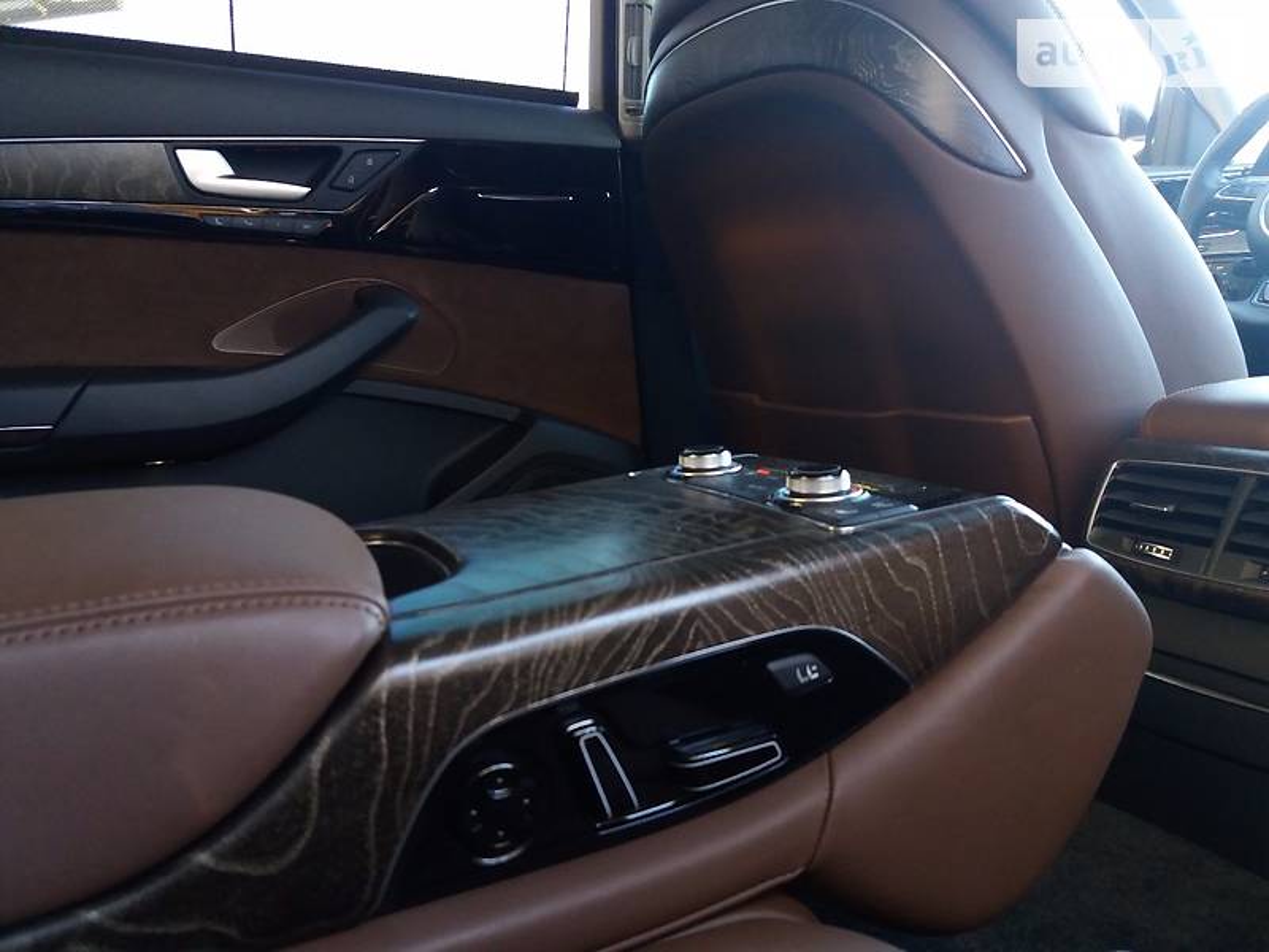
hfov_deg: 63.4
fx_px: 1026
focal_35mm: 28
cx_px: 634
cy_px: 476
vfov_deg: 49.7
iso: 160
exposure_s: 1/17
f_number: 1.9
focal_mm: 3.7
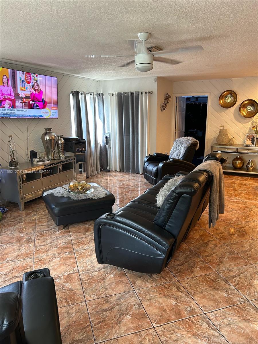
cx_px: 129
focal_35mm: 26
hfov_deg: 53.1
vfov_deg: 67.3
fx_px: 258
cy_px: 172
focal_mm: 5.7
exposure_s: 1/60
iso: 125
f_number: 1.5
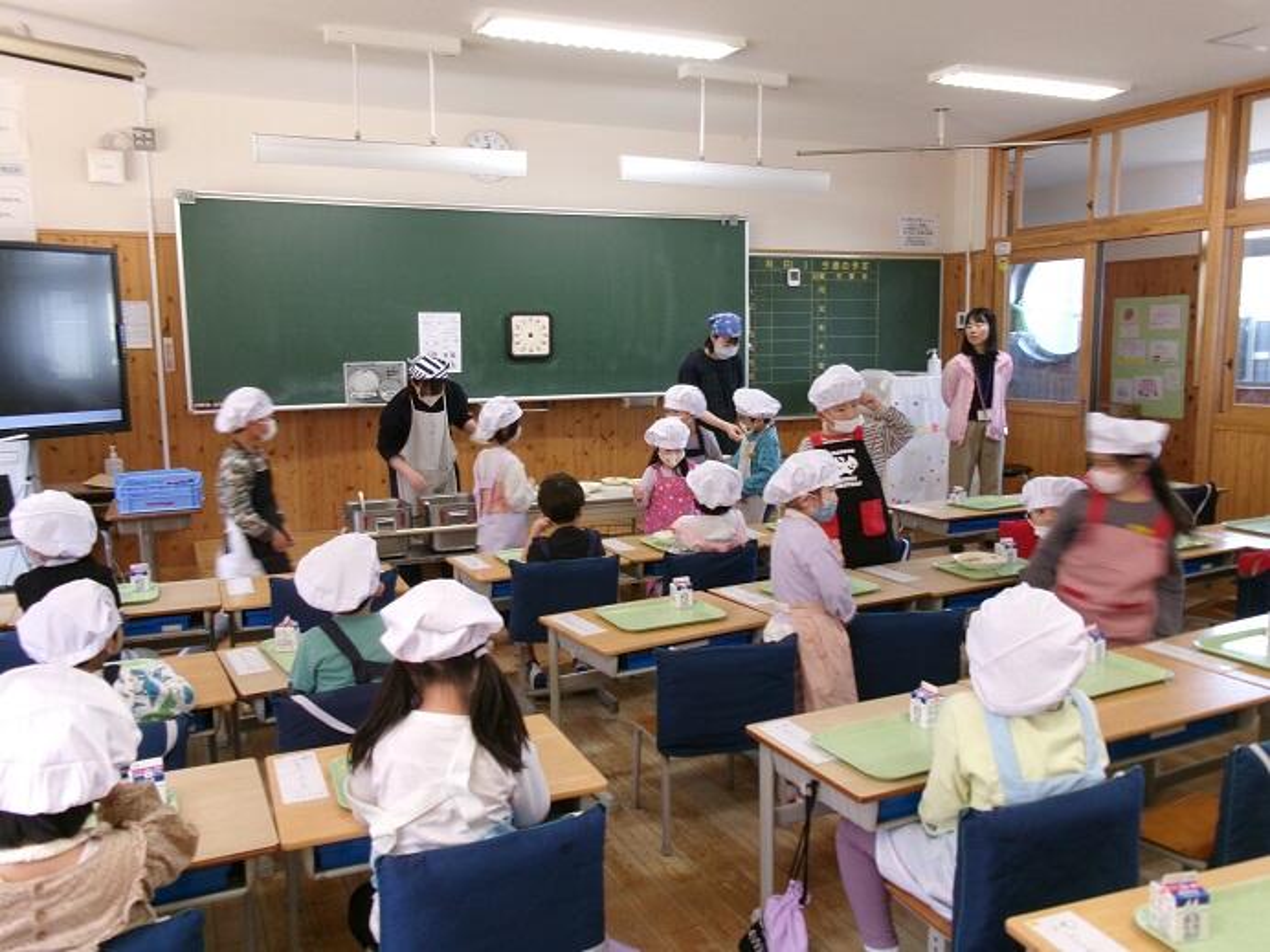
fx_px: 1027
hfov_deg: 63.4
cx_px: 635
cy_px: 476
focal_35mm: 28
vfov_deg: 49.7
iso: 170
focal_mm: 5.1
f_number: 3.9
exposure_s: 1/34
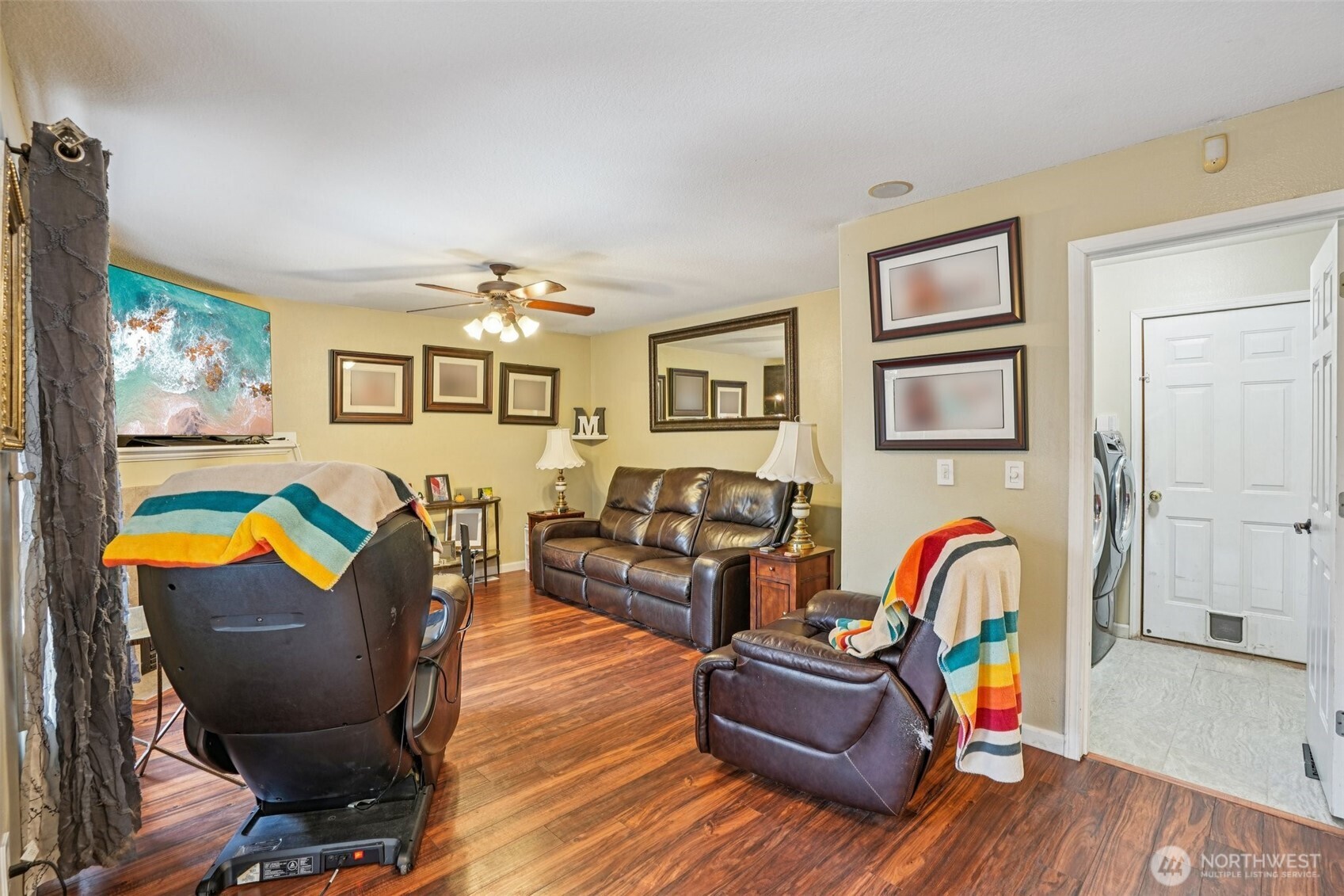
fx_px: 597
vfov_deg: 73.7
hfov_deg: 96.7
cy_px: 448
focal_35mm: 16
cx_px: 672
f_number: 8
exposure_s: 1/2.5
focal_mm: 16
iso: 400
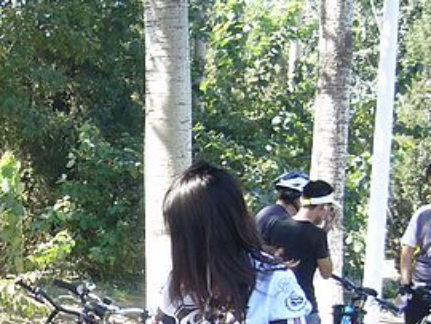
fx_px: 1259
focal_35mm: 101
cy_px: 368
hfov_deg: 19.1
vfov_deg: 14.3
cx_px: 59
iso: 80
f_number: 2.8
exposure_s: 1/125
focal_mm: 4.6
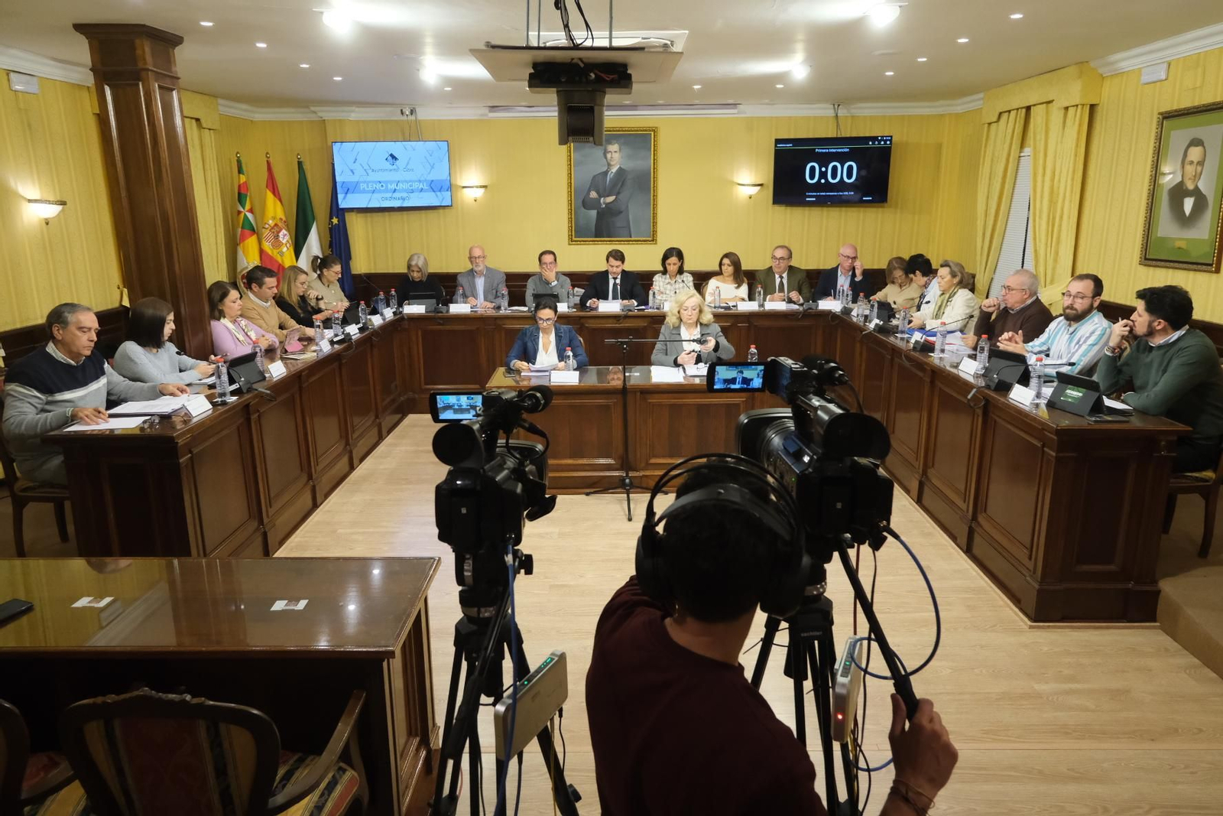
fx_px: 815
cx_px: 612
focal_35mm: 24
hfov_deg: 73.7
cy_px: 408
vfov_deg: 53.1
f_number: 4
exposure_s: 1/160
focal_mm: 16
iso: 3200
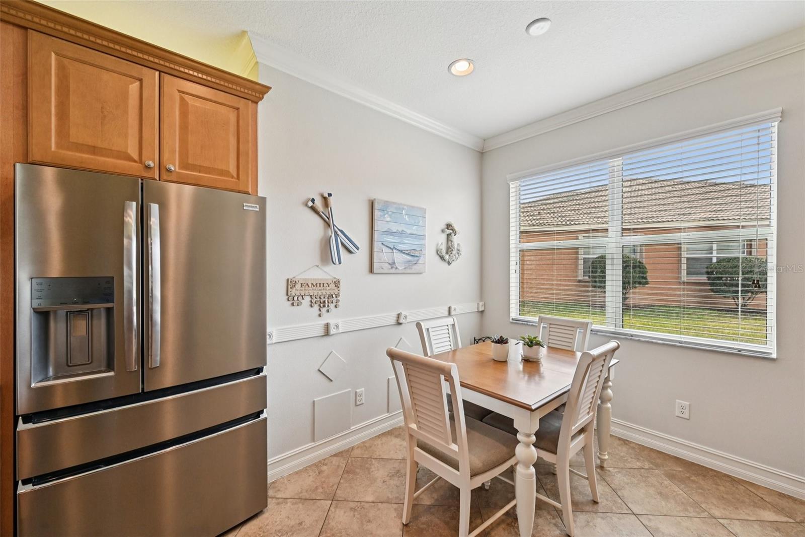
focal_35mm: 14
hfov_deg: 104.3
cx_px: 402
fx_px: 313
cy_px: 268
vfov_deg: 81.2
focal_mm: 14
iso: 400
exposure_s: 1/200
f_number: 8
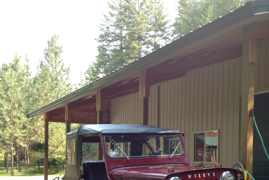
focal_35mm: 49
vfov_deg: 26.6
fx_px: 366
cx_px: 135
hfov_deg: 40.3
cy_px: 161
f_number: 2.4
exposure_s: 1/159
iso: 64
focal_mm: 4.28
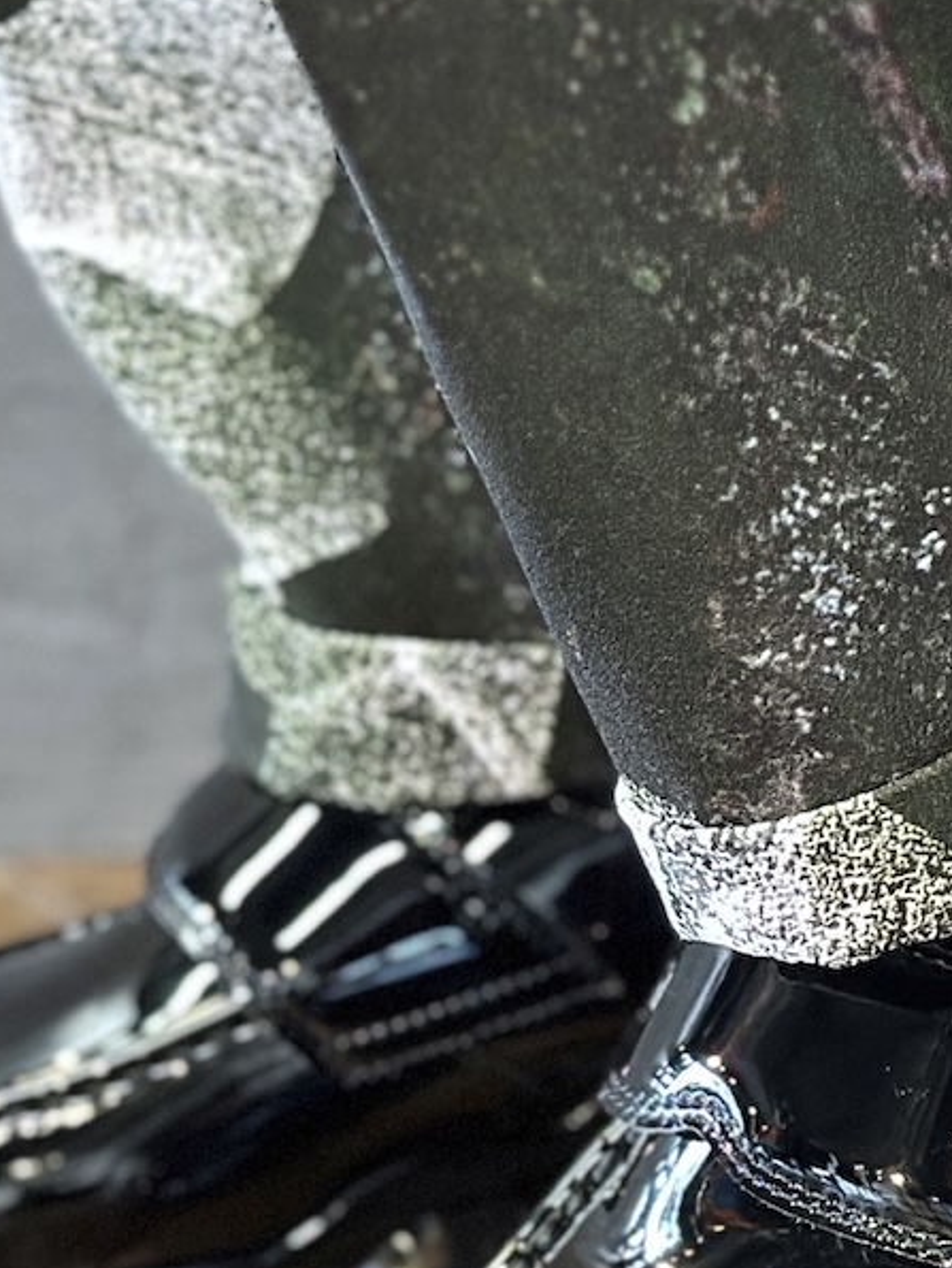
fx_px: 4725
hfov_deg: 11.4
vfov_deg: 15.2
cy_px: 857
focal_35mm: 129
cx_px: 843
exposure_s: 1/40
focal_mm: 6.86
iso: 640
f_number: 1.78
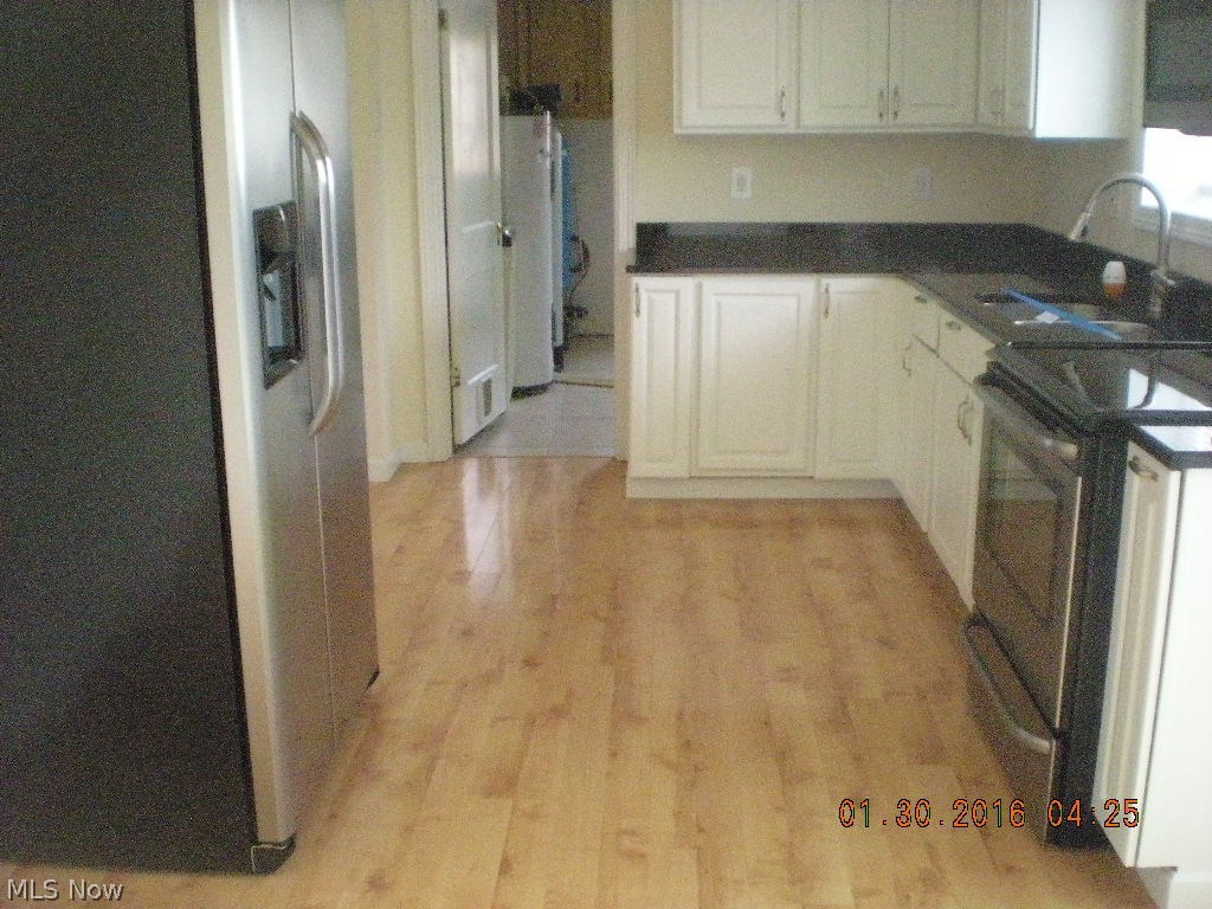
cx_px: 606
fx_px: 1330
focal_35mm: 38
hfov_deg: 49.0
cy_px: 454
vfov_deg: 37.7
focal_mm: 6.3
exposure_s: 1/57.1
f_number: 3.1
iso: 1600
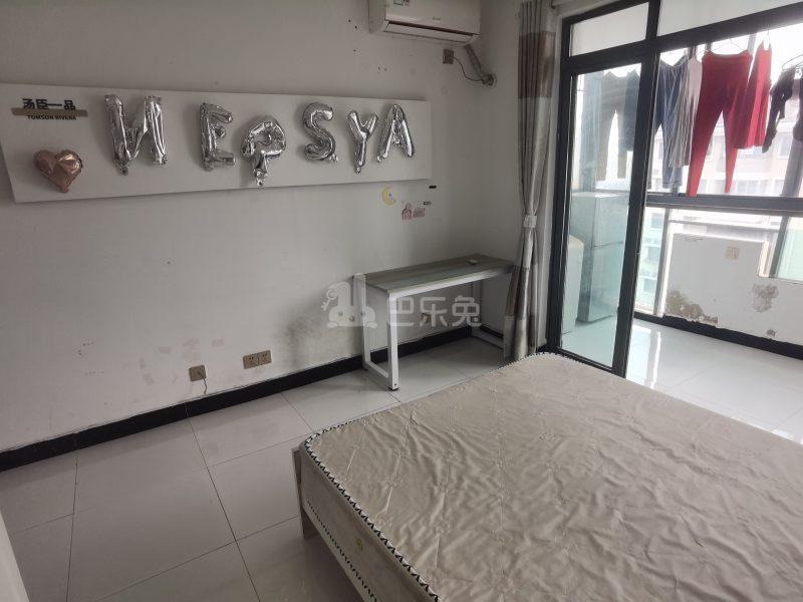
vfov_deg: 71.6
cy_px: 301
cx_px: 402
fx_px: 418
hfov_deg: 87.8
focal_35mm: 18
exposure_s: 1/100
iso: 64
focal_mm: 4.4
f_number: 1.8
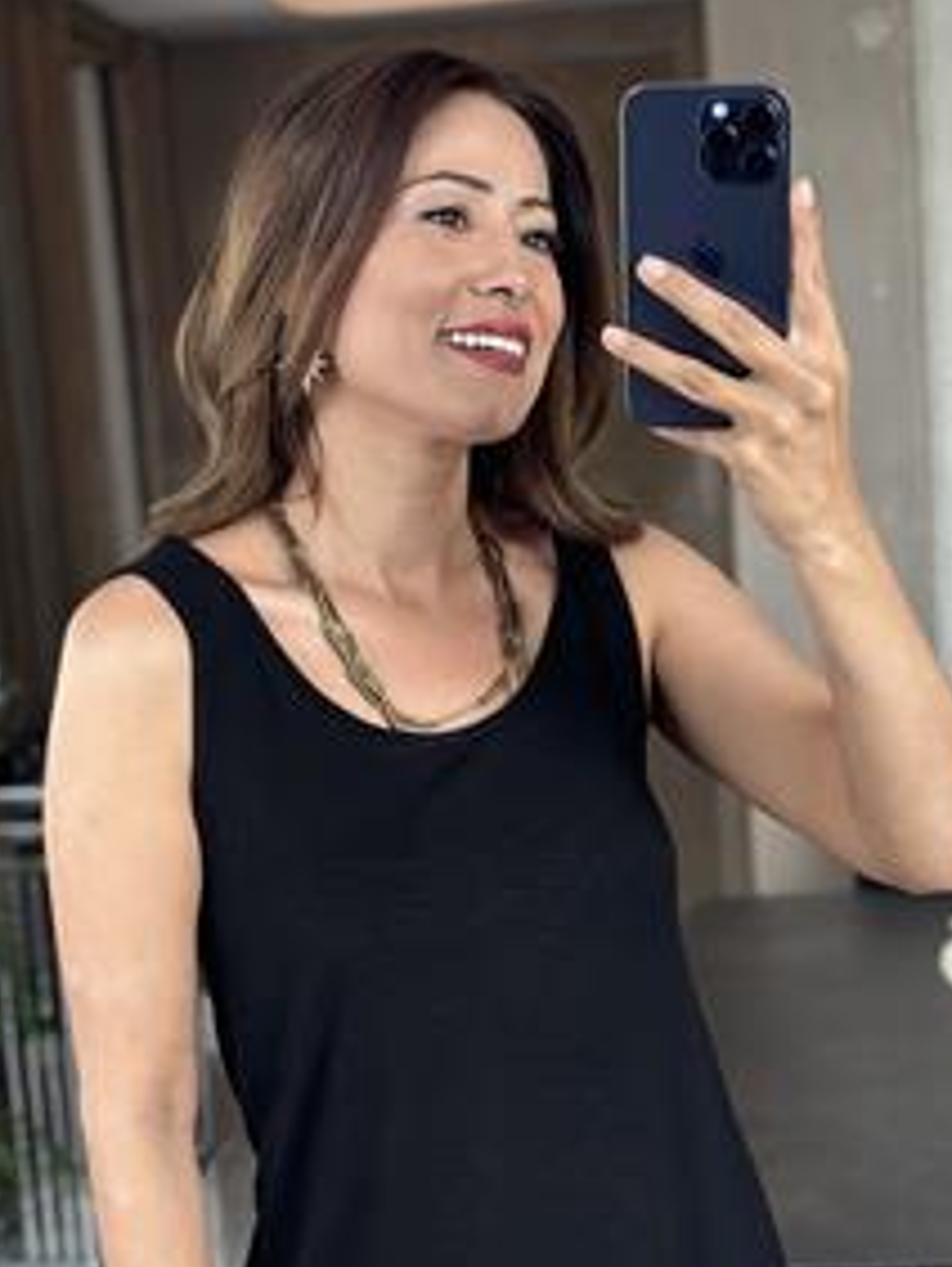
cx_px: 422
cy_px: 912
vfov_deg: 22.6
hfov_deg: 17.2
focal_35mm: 86
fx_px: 3149
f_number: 1.78
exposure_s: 1/60
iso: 250
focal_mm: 6.86
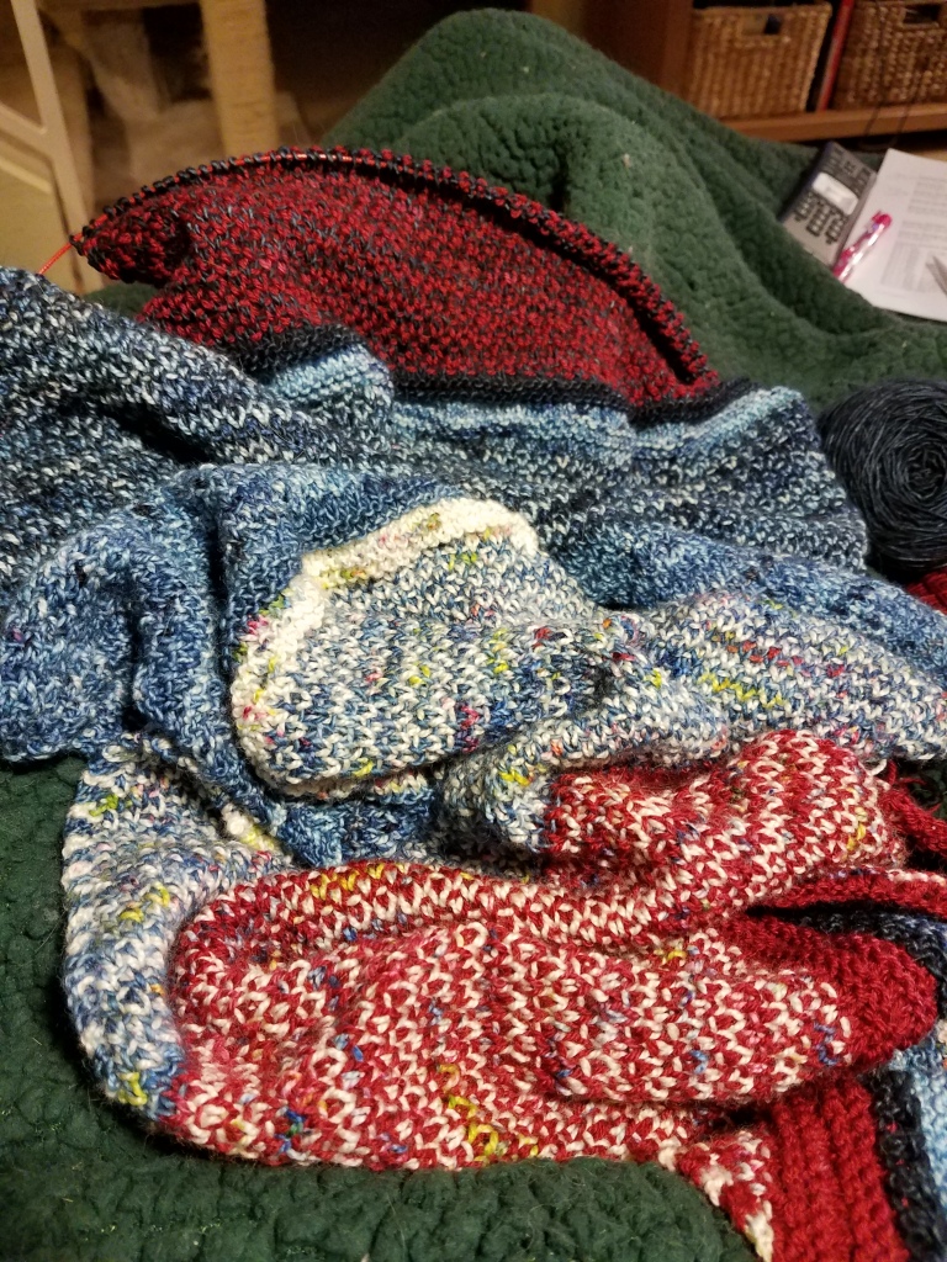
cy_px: 631
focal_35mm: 26
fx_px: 948
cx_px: 474
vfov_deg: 67.3
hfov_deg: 53.1
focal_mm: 4.2
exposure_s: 1/24
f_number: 1.7
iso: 200
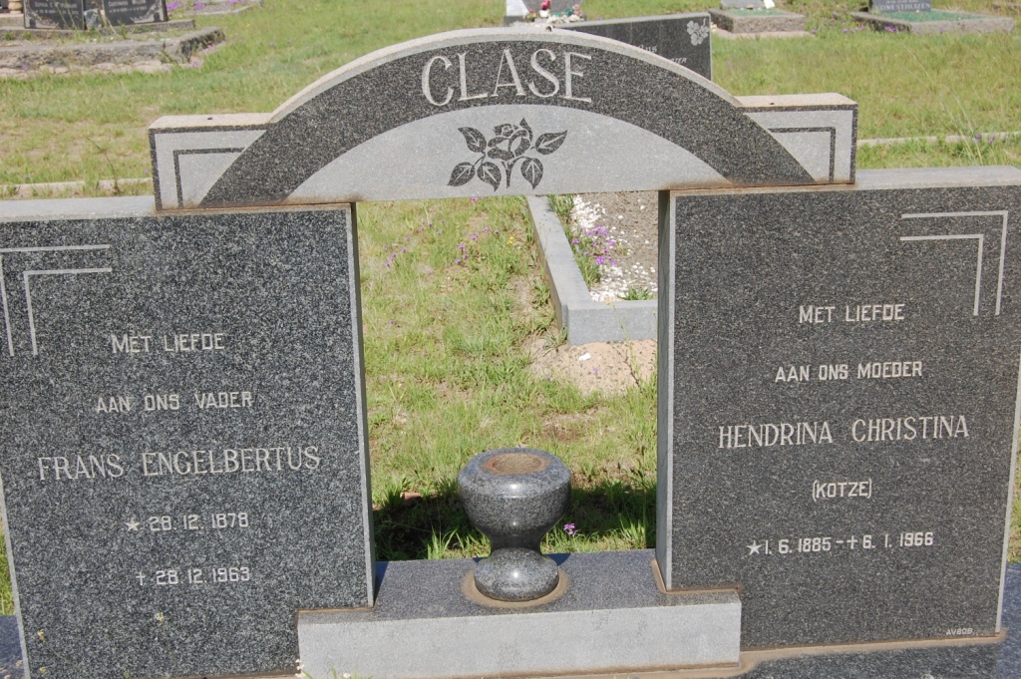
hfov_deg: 41.1
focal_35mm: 48
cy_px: 340
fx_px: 1360
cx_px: 510
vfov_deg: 28.0
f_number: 9
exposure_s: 1/320
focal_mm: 32
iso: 200
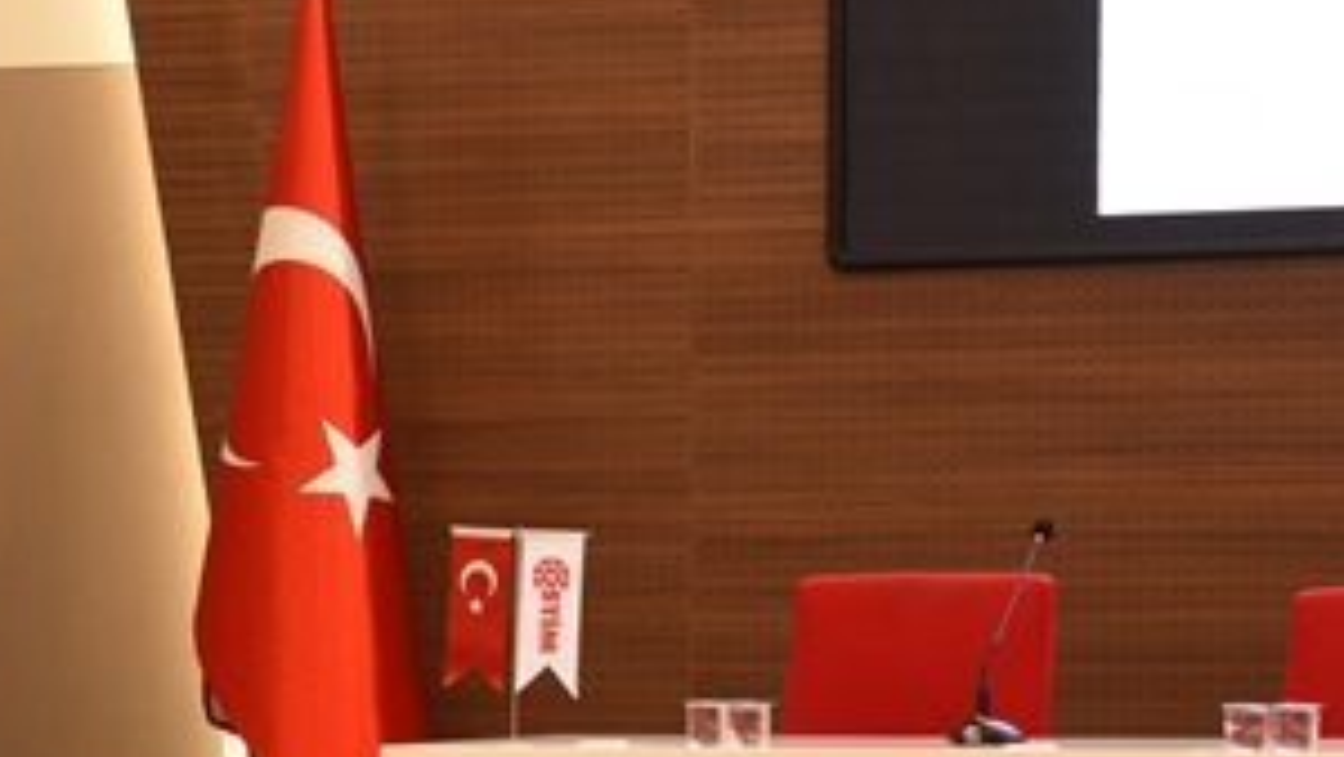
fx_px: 8413
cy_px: 672
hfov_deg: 9.1
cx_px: 110
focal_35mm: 236
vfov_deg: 5.1
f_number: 5.3
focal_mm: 100
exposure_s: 1/60
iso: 800
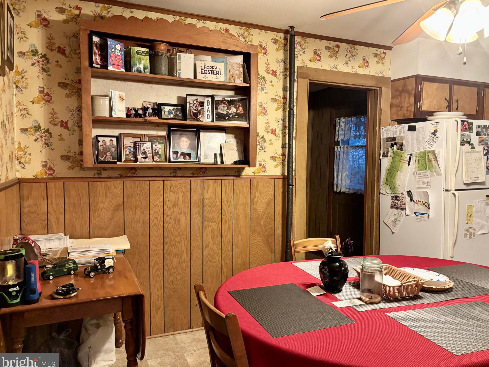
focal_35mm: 27
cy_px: 183
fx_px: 381
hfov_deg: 65.3
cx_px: 251
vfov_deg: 51.4
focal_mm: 5.96
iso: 640
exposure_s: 1/40
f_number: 1.6
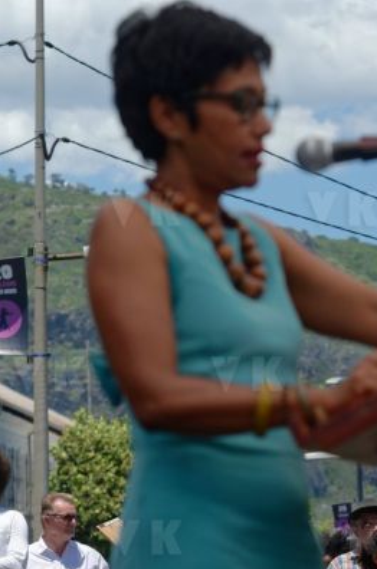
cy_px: 407
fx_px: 3300
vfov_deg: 9.9
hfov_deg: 6.5
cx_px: 145
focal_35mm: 209
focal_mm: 92
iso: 100
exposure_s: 1/800
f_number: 5.6
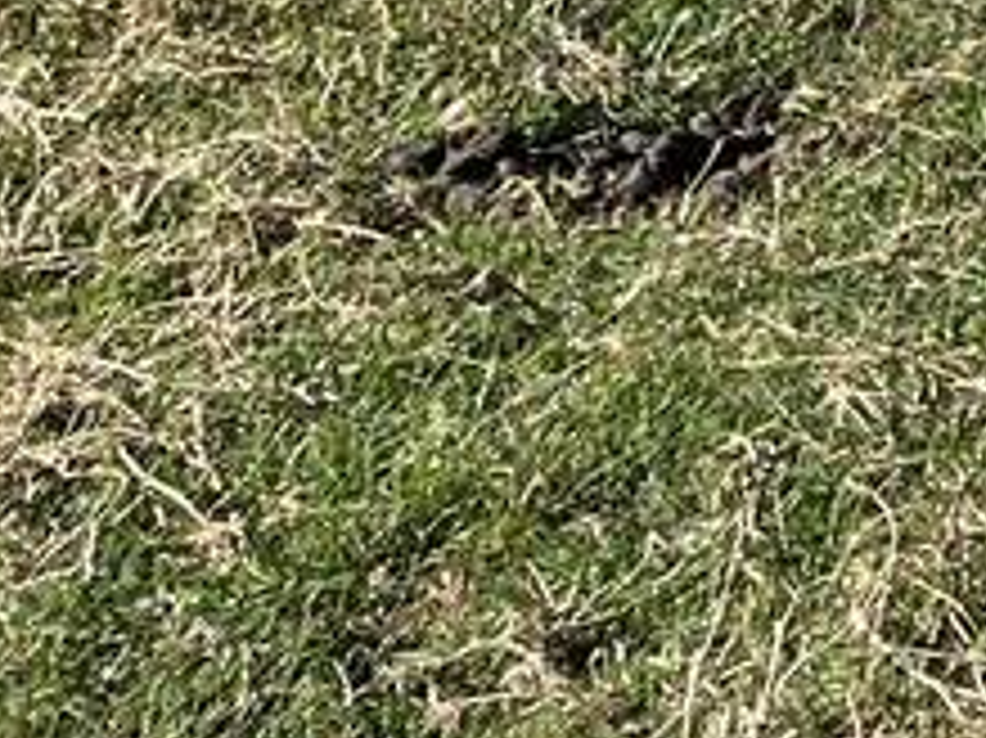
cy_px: -1282
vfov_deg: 7.8
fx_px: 4868
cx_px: 3129
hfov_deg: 9.0
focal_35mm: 171
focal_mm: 5.1
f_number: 1.6
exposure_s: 1/2309
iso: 50
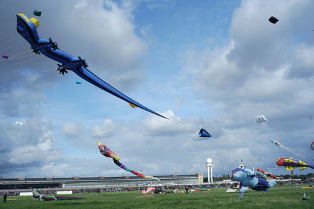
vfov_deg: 31.8
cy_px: 104
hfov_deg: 46.4
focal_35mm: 42
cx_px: 157
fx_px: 366
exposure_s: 1/2000
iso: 640
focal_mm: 42
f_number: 8
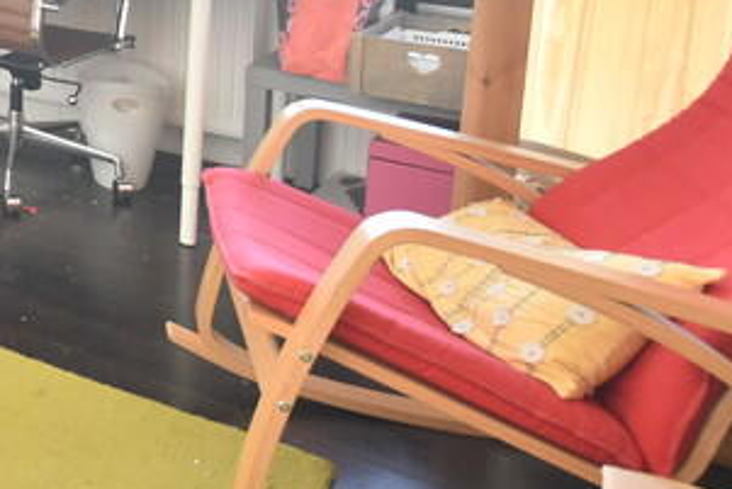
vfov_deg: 23.9
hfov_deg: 28.0
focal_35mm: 51
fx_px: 1037
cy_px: -111
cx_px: -331
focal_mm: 10
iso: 500
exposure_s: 1/50
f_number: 3.5
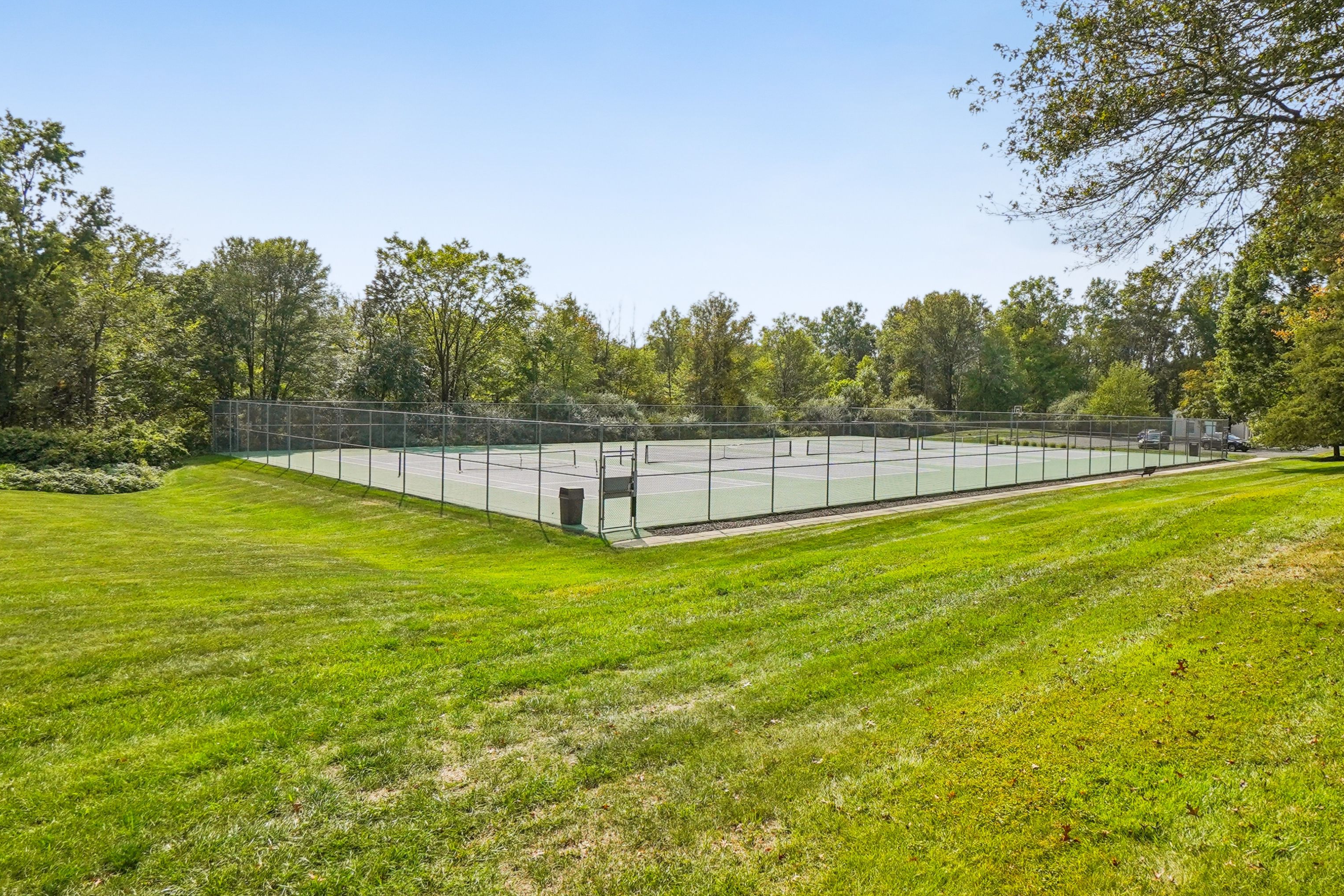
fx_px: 859
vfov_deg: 55.1
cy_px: 429
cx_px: 728
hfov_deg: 76.0
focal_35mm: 23
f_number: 7.1
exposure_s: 1/2500
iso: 640
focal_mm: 12
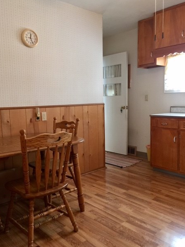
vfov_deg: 58.4
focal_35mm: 31
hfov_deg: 45.4
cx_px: 89
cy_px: 127
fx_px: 221
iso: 64
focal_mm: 4.15
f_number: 2.2
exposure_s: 1/15
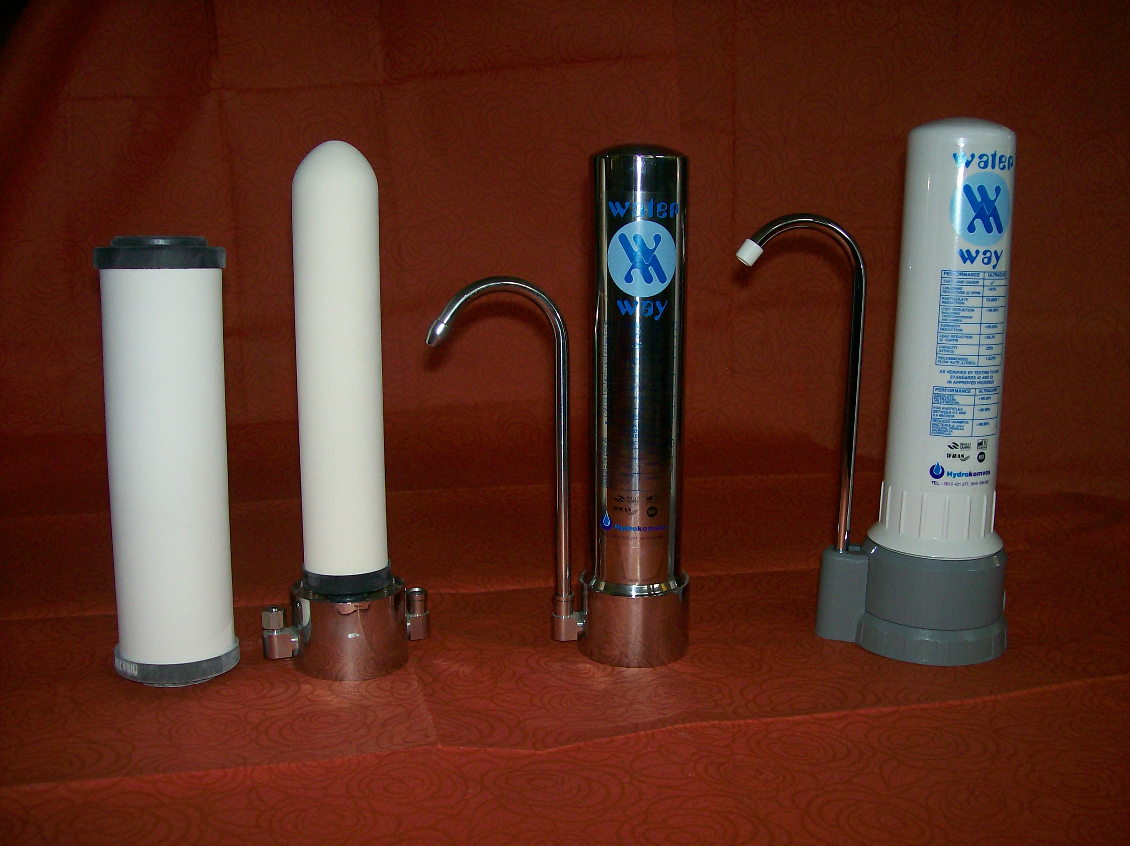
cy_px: 423
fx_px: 1174
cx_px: 565
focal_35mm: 36
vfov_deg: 39.6
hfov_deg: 51.4
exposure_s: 1/64
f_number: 2.7
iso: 80
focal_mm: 6
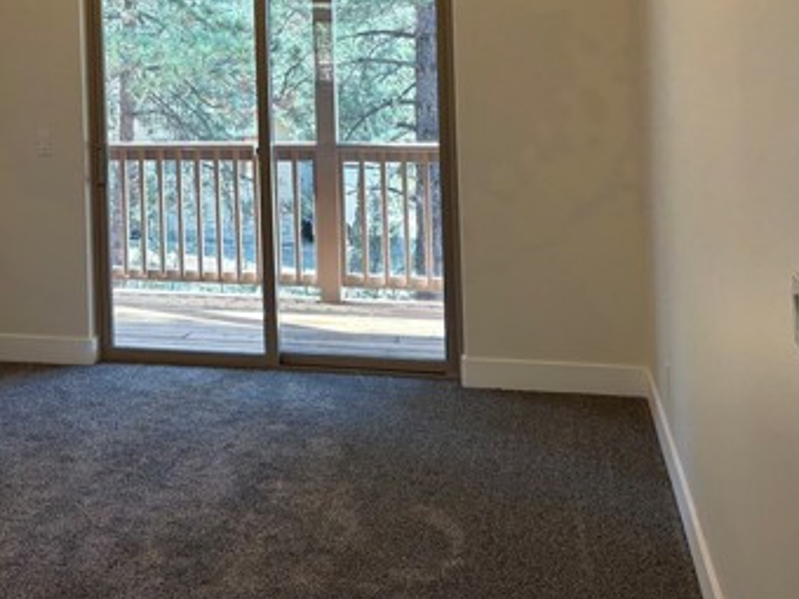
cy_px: 66
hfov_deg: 37.8
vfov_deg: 28.6
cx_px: 186
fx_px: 1131
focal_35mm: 49
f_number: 1.6
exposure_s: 1/120
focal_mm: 5.96
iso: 125
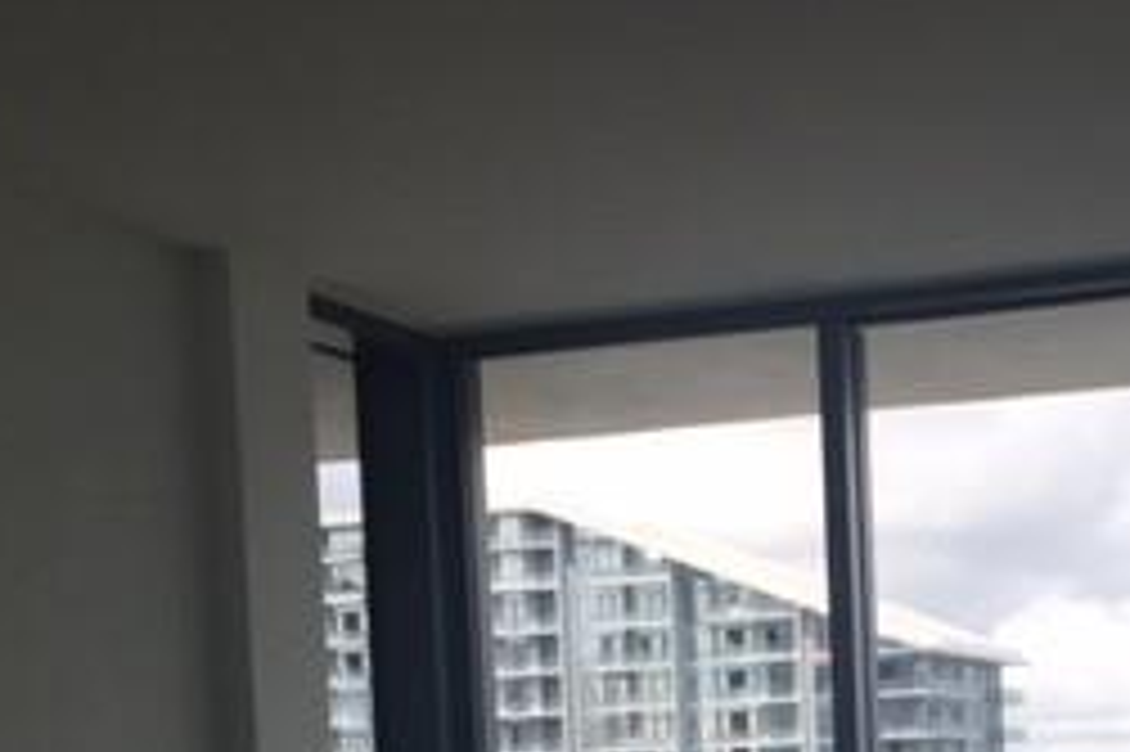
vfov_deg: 16.8
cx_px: 986
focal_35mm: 77
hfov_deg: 25.6
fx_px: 2415
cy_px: 955
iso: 32
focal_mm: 4.15
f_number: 2.2
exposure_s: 1/514
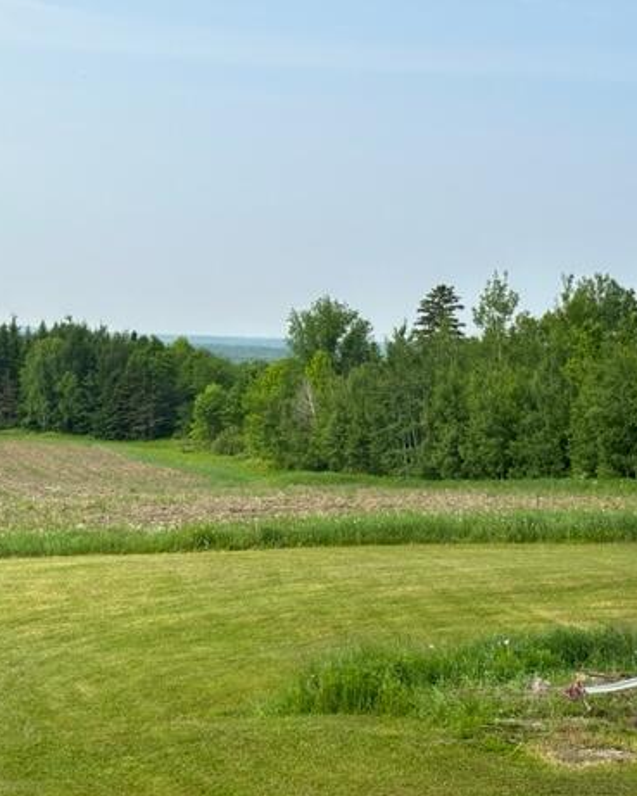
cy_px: 385
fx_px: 1531
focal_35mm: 65
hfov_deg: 23.4
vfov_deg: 29.1
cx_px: 432
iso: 64
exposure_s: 1/3058
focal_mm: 6.86
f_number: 1.78
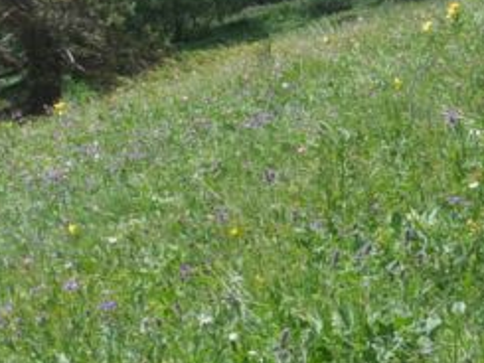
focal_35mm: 214
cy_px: 317
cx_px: -496
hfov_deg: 8.7
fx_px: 2994
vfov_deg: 6.9
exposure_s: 1/160
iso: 400
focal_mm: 28
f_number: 16
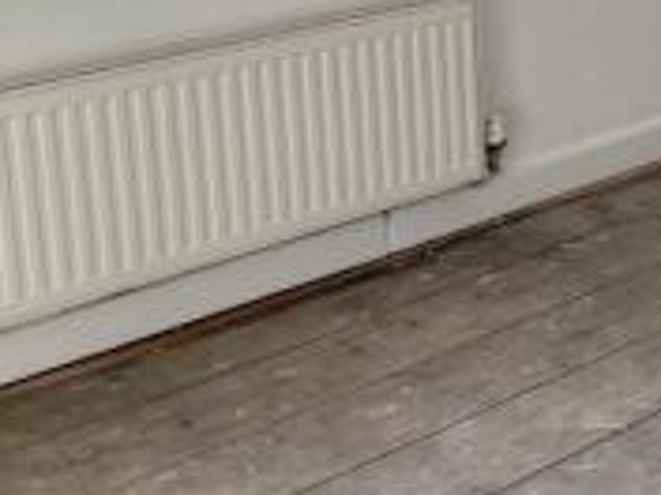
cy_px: 9
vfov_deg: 15.6
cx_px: 1091
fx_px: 1776
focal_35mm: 93
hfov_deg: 18.0
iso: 25
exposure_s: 1/121
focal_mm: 3.99
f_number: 1.8
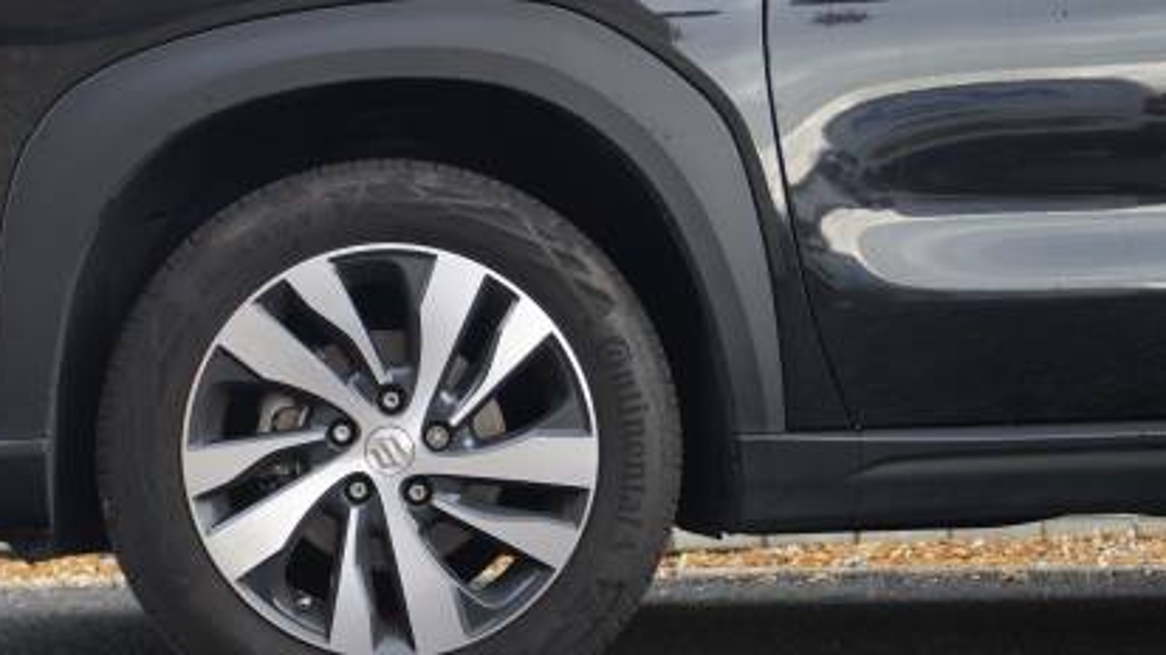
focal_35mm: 73
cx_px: 280
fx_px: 2256
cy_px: 263
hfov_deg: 28.5
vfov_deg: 16.5
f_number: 5
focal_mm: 30
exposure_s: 1/160
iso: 800
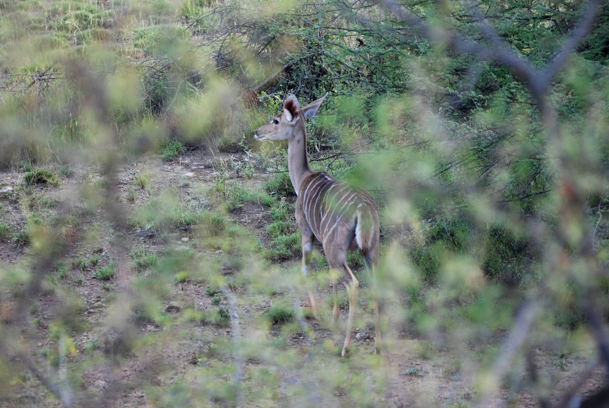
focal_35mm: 202
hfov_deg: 10.1
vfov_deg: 6.8
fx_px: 3430
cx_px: 304
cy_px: 204
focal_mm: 135
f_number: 4.5
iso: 400
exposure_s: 1/100
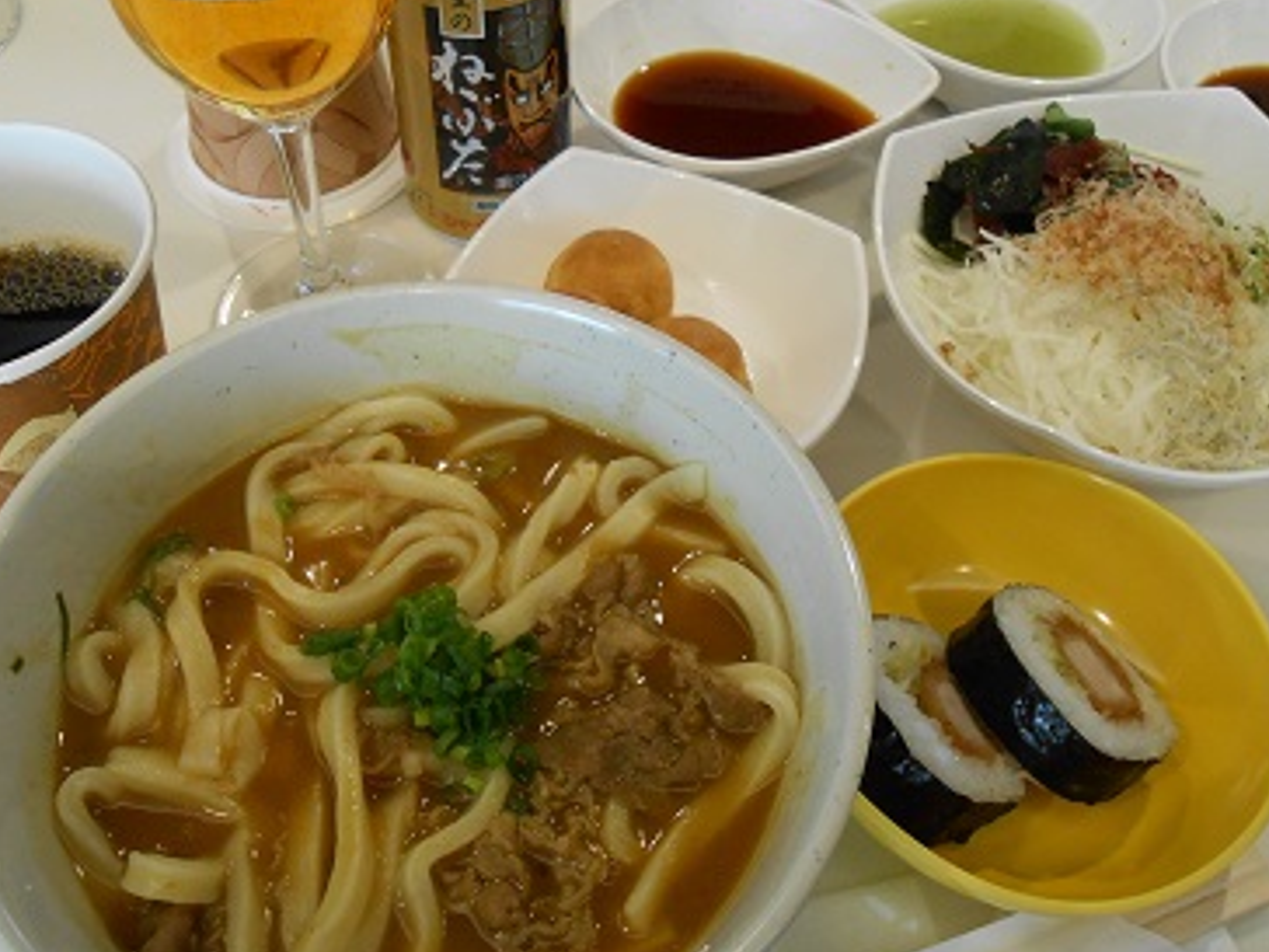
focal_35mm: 38
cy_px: 401
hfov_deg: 48.9
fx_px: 1393
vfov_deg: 37.6
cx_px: 594
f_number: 3.8
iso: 320
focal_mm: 5.3
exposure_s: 1/30
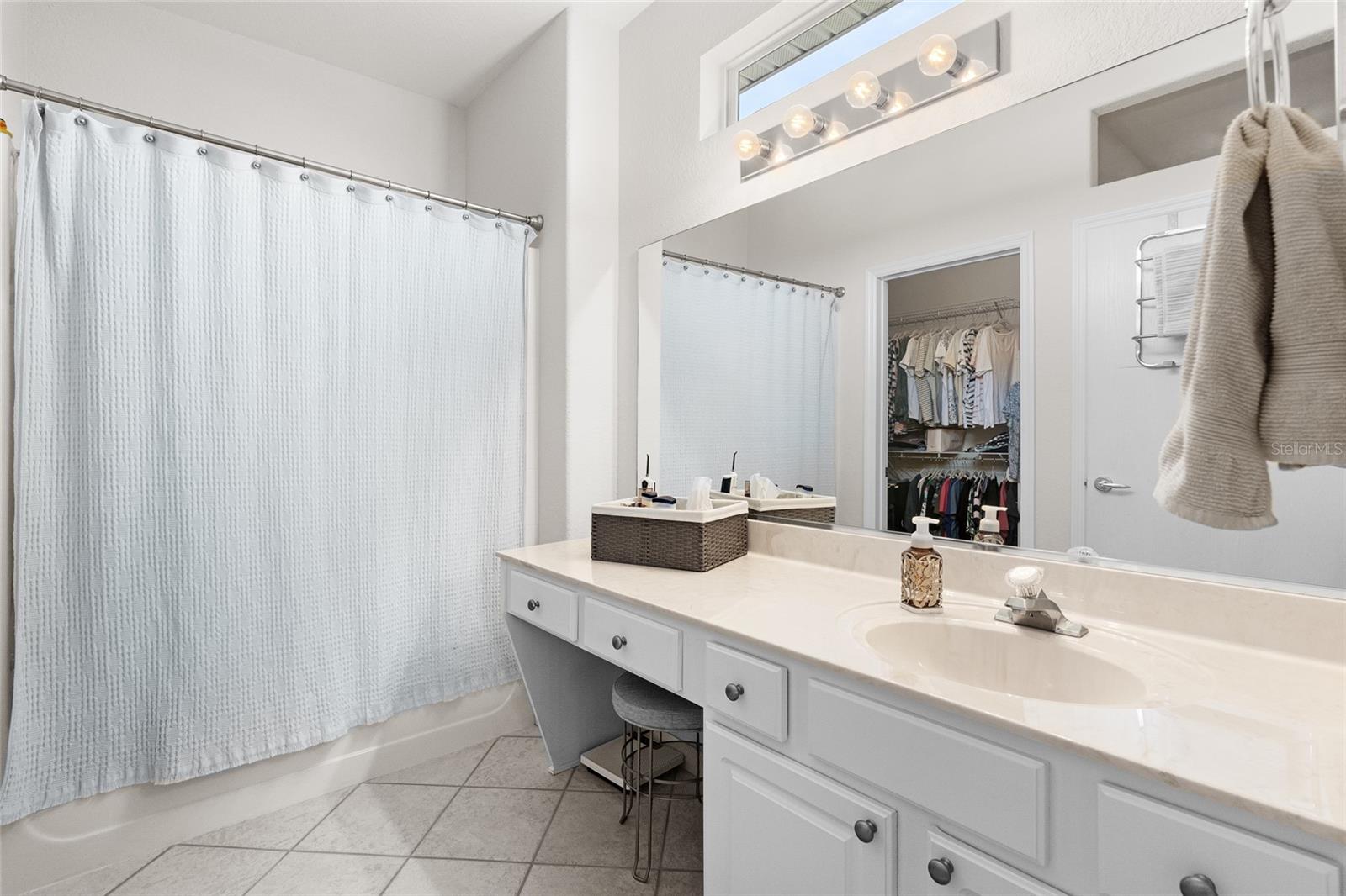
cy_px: 448
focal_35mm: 16
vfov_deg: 73.7
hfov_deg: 96.7
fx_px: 598
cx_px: 673
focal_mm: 16
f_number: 8
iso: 400
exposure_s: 1
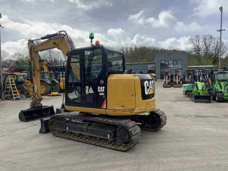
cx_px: 114
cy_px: 86
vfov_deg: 48.2
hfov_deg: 61.7
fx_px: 191
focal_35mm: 29
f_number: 1.8
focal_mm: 3
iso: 16
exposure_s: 1/2427
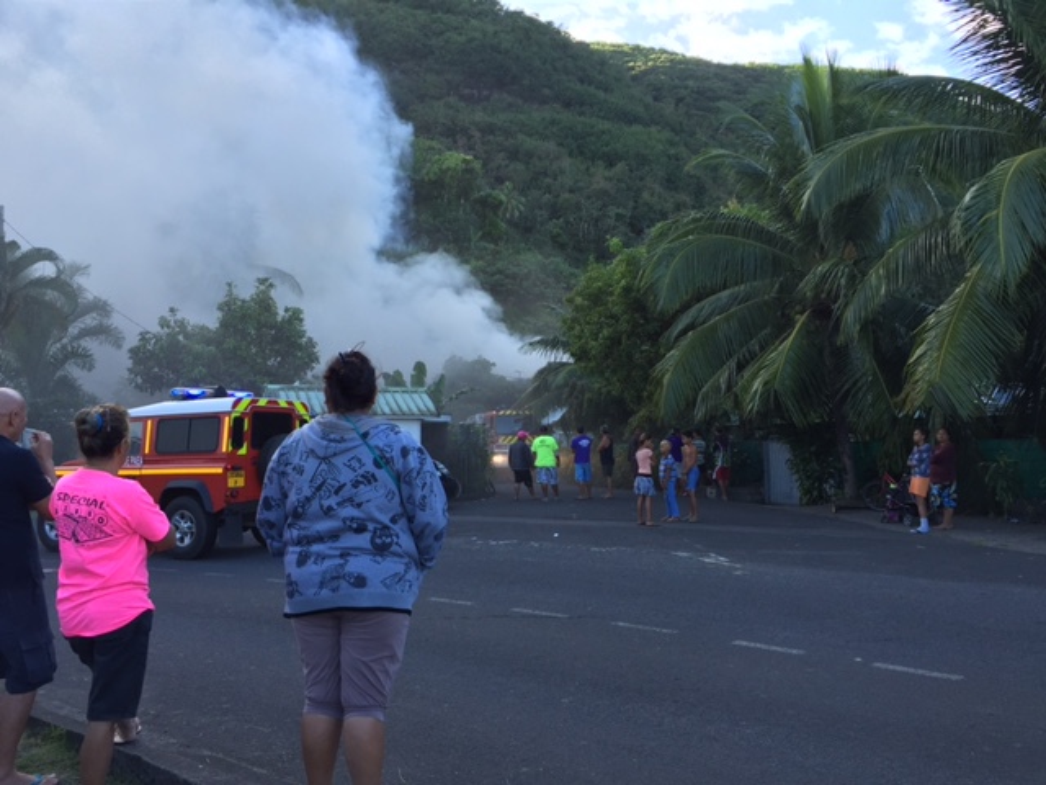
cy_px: 392
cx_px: 523
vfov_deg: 48.2
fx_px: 876
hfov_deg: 61.7
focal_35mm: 29
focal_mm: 4.15
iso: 32
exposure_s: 1/293
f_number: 2.2
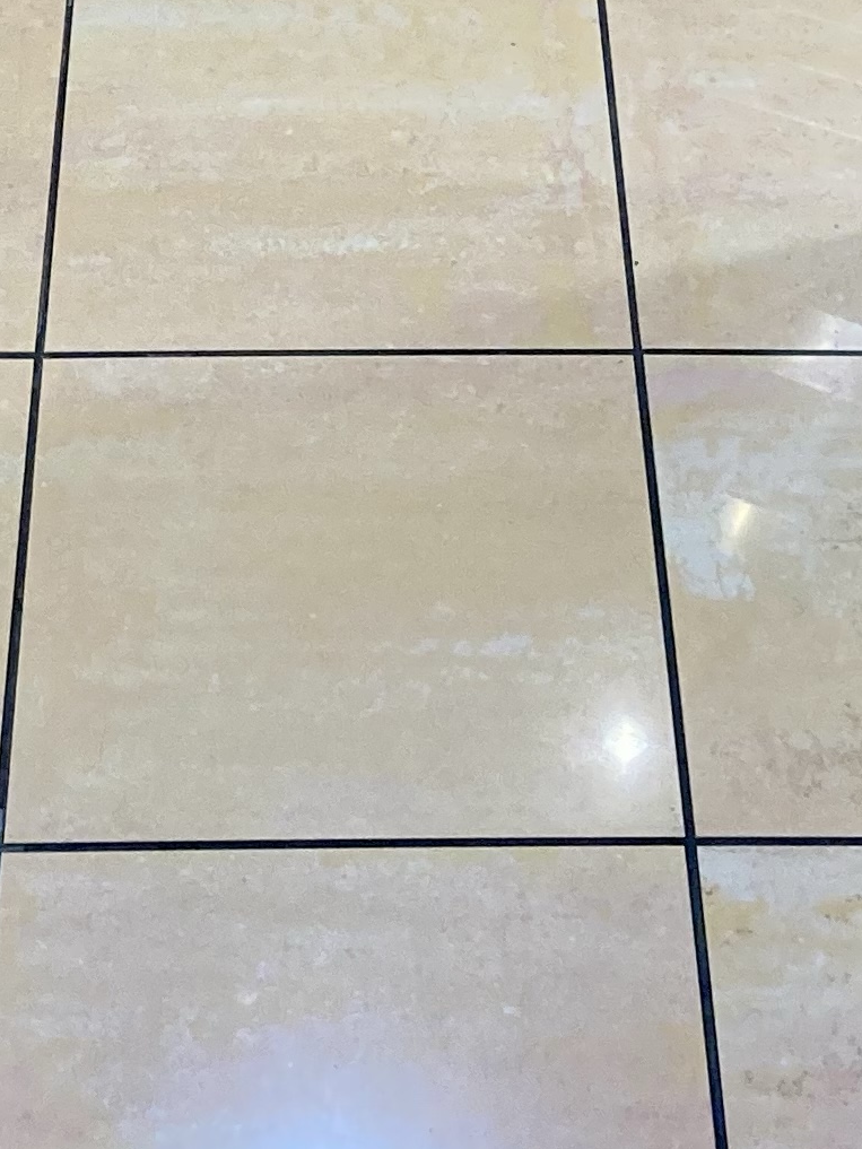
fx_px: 3685
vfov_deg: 17.1
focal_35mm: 111
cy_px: -156
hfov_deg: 13.3
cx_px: 423
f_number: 1.8
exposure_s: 1/120
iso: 64
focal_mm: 3.99
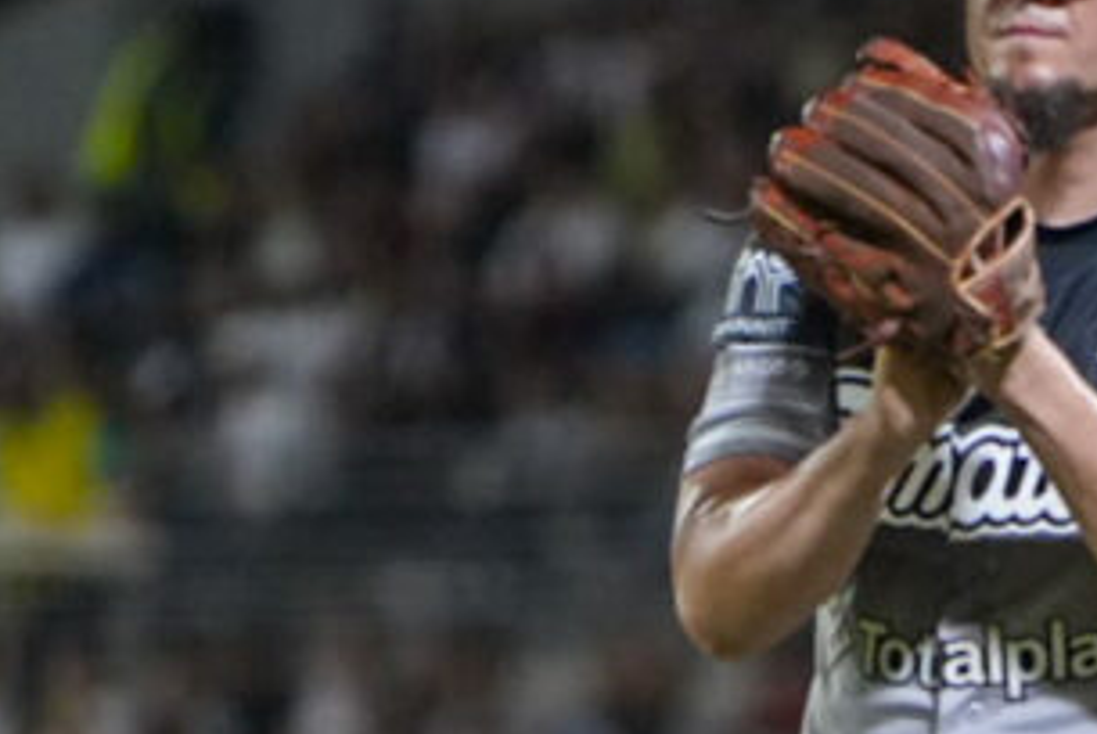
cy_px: 944
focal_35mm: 671
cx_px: 1057
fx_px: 20466
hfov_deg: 3.1
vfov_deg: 2.1
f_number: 2.8
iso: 5000
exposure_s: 1/2000
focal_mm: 200
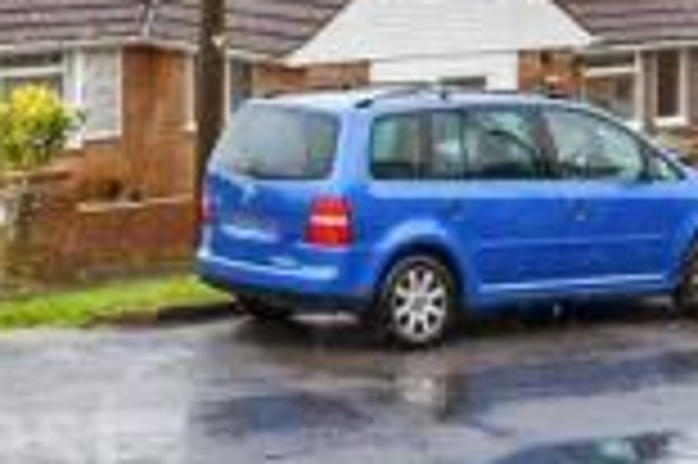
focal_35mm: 127
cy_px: -237
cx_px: 119
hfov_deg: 16.0
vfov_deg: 10.4
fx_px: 2460
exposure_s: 1/250
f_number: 6.3
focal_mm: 20
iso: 400
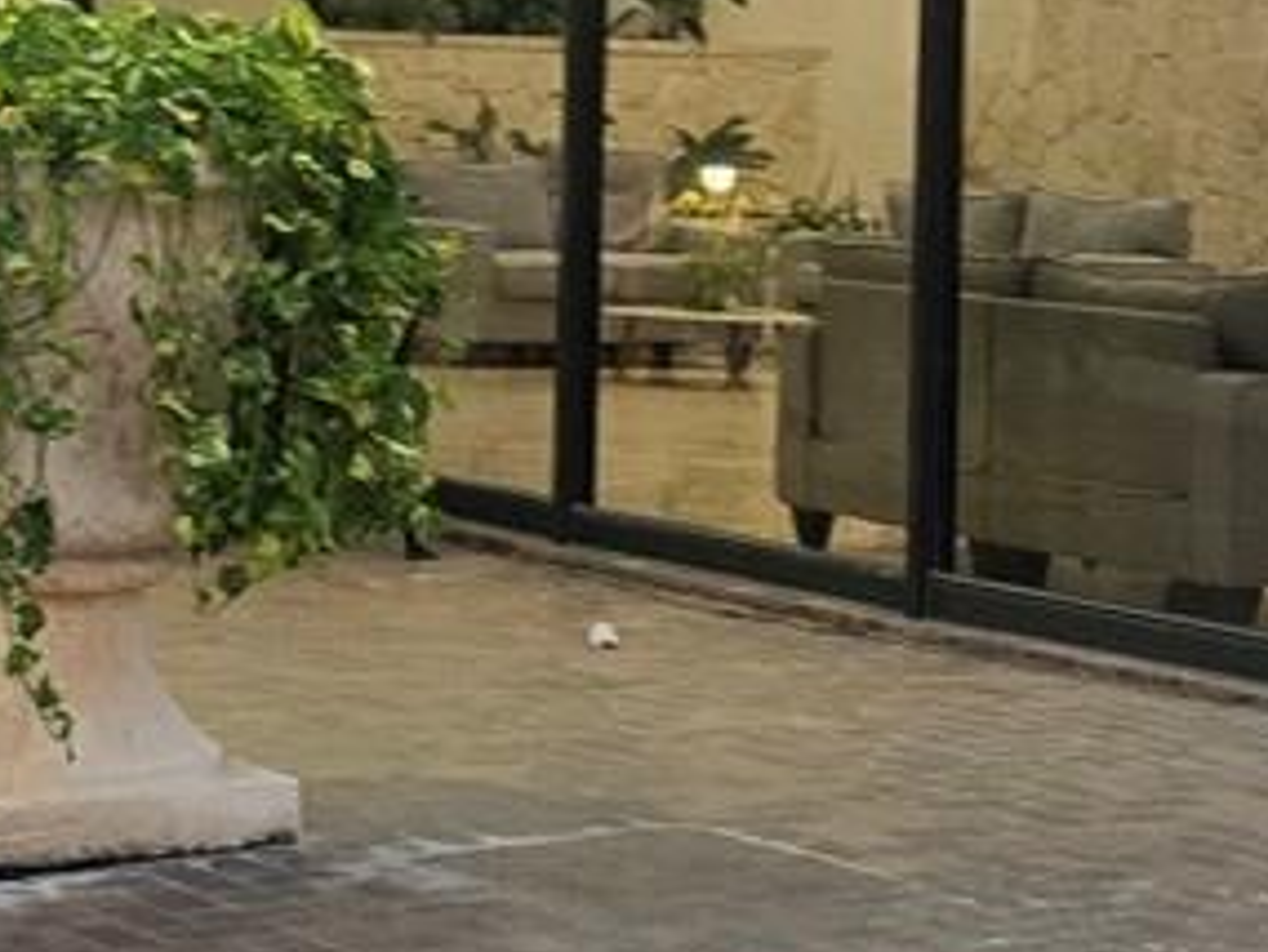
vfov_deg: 11.4
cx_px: 369
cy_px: 89
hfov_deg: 15.2
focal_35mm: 129
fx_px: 4727
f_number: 1.7
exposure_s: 1/120
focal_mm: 6.3
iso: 500
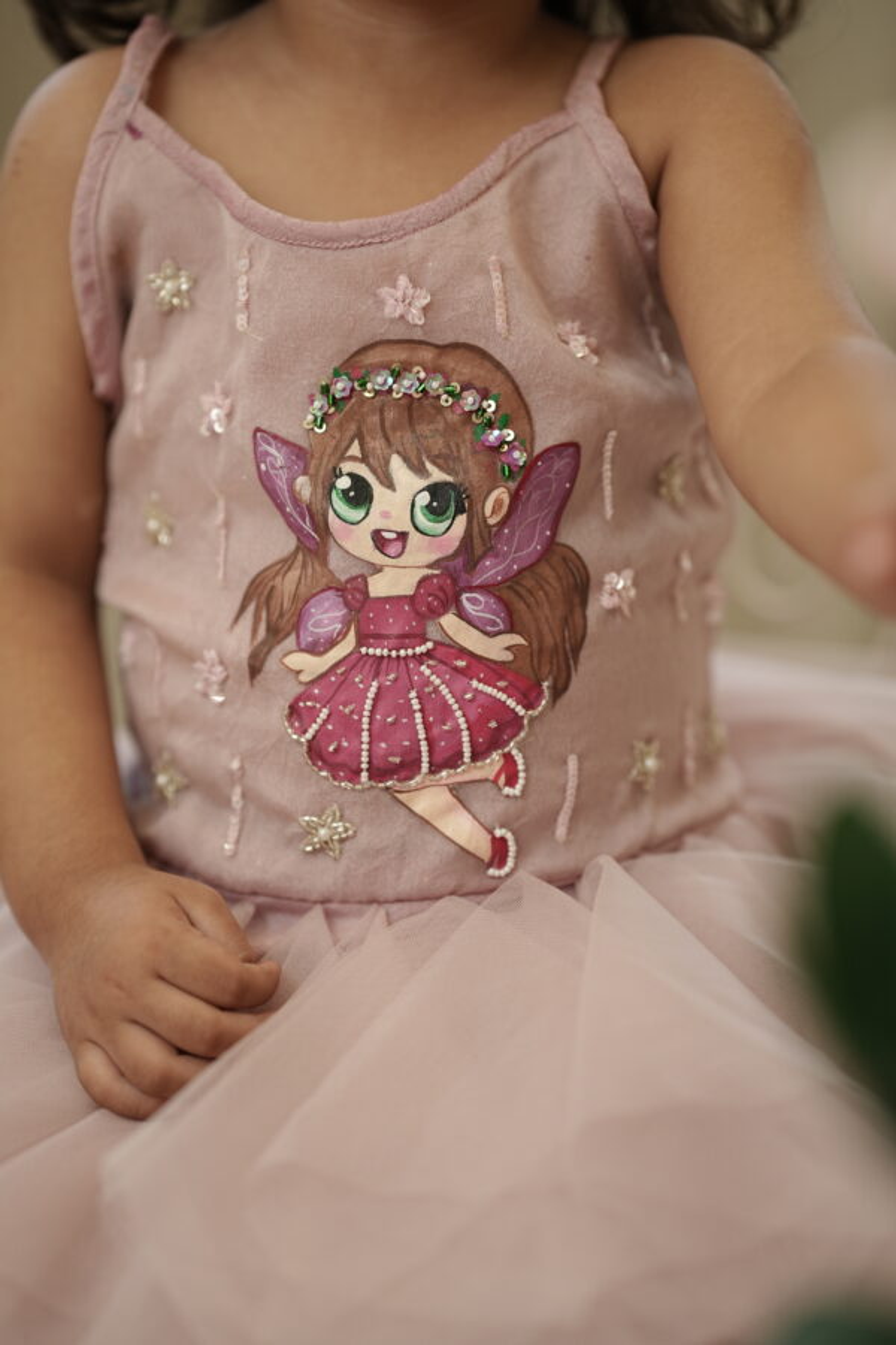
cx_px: 448
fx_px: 3173
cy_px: 672
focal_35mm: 85
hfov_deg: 16.1
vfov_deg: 23.9
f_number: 1.8
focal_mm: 85
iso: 200
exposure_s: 1/160
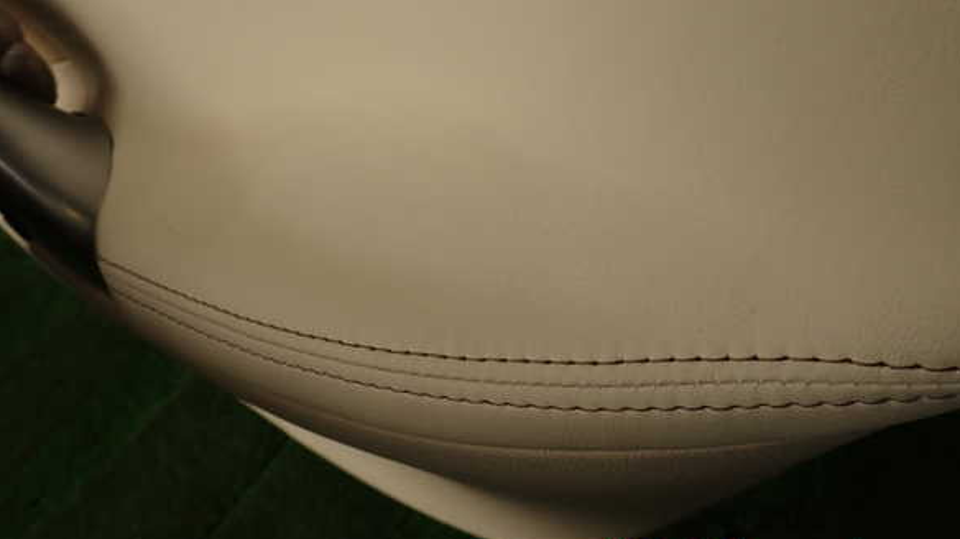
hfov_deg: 67.9
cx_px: 490
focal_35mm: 28
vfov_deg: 41.2
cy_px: 210
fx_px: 712
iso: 100
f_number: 2.8
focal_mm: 4.5
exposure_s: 1/250
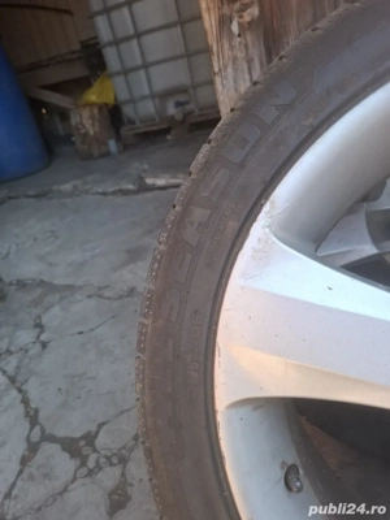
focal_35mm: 23
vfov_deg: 73.9
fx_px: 346
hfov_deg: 58.9
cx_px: 195
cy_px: 260
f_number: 1.8
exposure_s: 1/130
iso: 50
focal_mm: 5.54
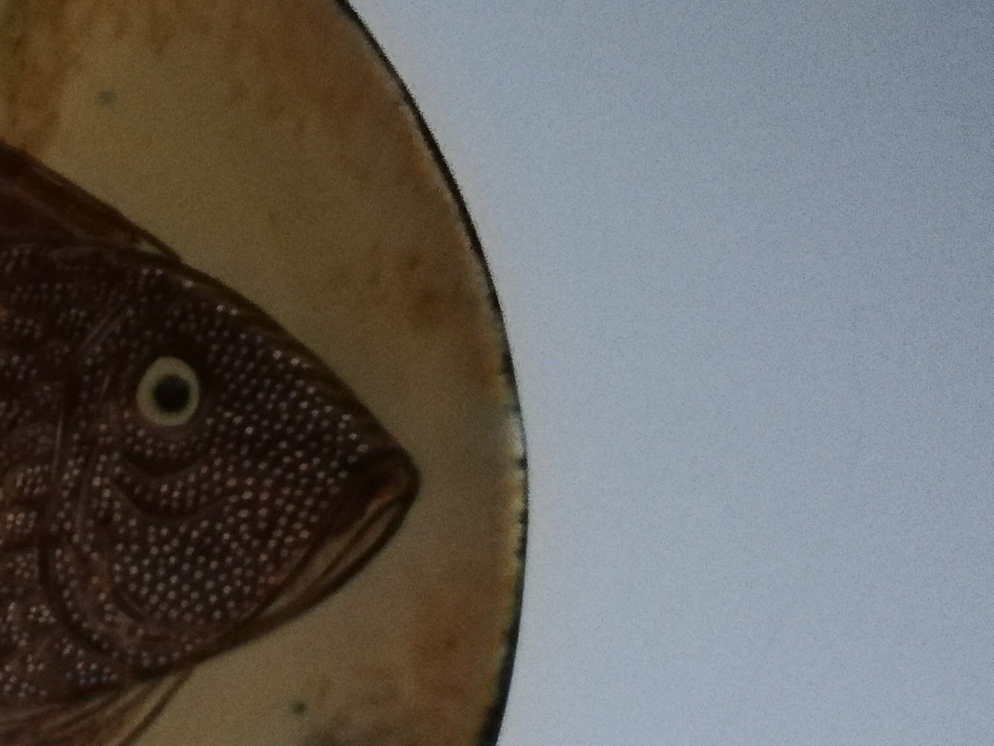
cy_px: 631
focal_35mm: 78
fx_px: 2240
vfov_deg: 18.7
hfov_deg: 22.7
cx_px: -241
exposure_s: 1/16.7
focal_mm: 3.81
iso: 1000
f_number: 2.2
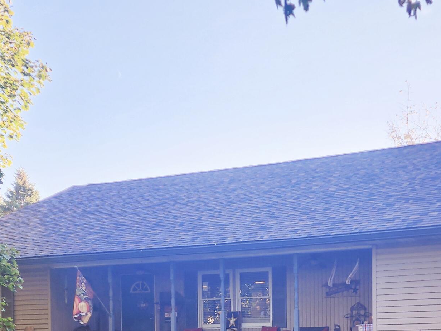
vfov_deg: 24.4
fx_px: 713
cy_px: 363
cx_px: 281
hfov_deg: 34.1
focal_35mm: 56
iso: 25
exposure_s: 1/182
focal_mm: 6.4
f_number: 1.8
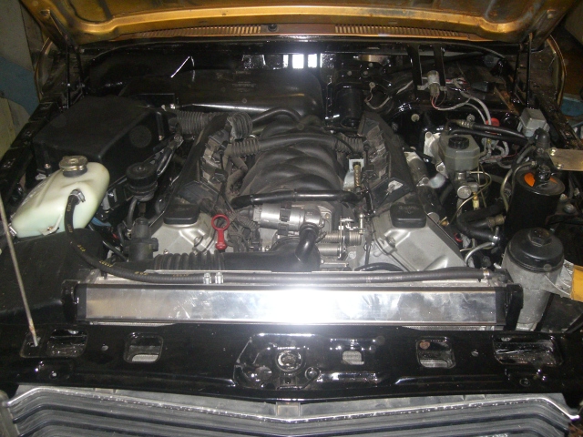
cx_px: 292
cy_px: 218
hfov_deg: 49.0
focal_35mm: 38
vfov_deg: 37.7
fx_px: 640
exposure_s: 1/60
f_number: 3.1
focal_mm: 6.3
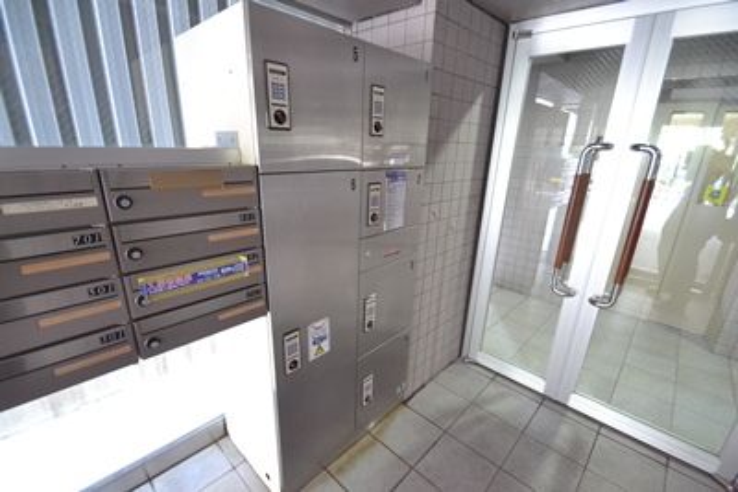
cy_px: 246
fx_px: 308
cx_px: 369
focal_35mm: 15
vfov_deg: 77.4
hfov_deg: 100.4
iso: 3200
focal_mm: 10
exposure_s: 1/40
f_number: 3.5
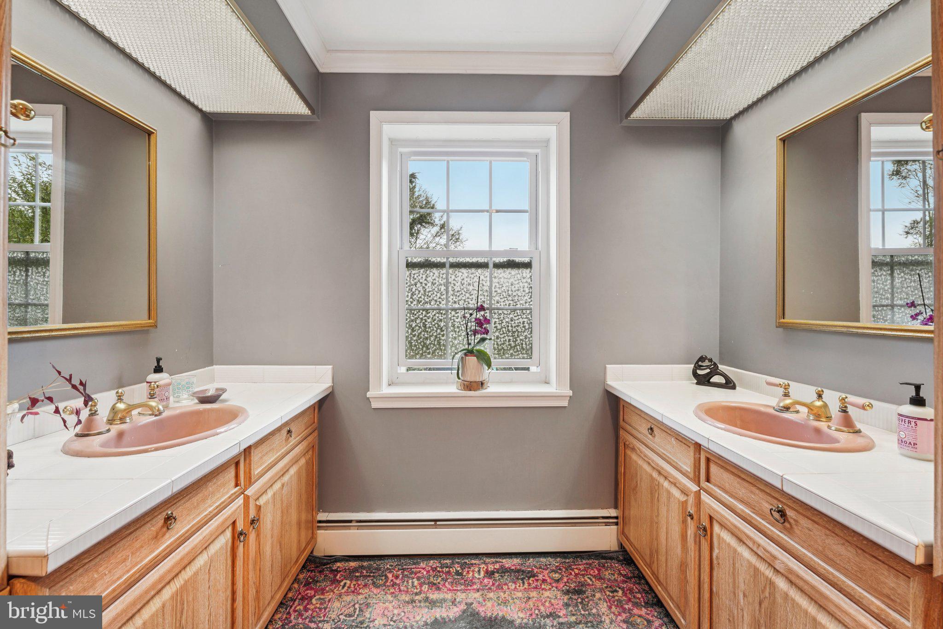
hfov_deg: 104.3
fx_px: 367
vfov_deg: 81.2
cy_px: 314
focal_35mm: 14
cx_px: 472
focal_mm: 14
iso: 500
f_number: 8
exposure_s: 1/40
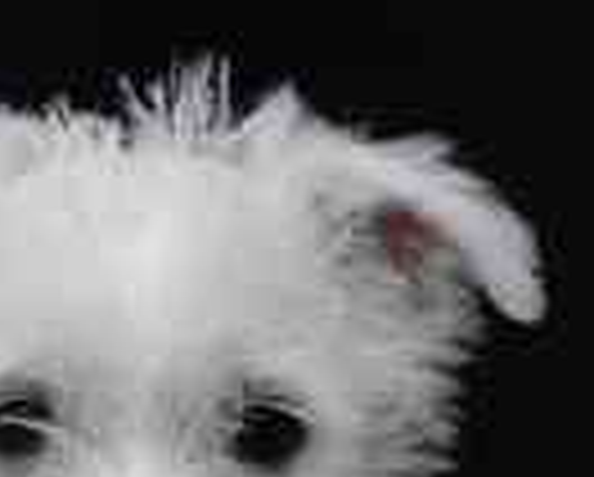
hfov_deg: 3.4
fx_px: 10149
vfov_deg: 2.7
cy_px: 752
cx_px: 124
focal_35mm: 576
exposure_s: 1/1600
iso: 2500
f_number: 5.6
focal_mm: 135
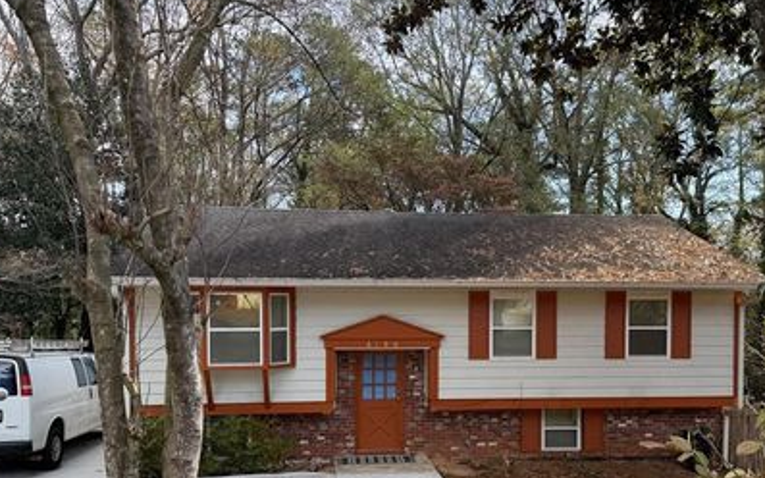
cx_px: 422
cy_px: 331
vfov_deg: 38.8
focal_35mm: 32
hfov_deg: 59.5
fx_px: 667
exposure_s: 1/622
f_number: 1.78
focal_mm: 6.76
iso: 100
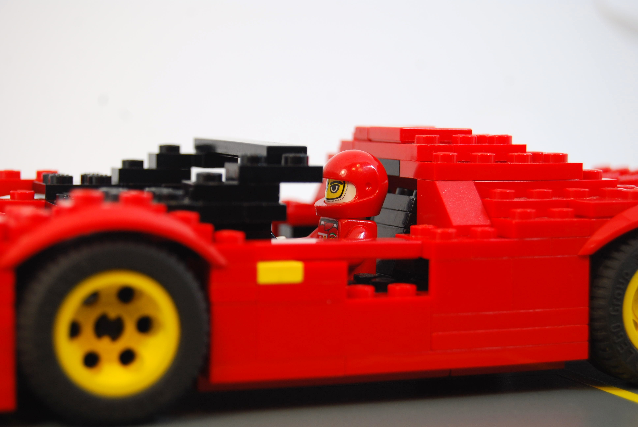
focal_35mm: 82
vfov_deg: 16.6
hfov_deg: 24.6
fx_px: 1464
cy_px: 214
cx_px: 319
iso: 200
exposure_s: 1/60
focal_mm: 55
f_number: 5.6
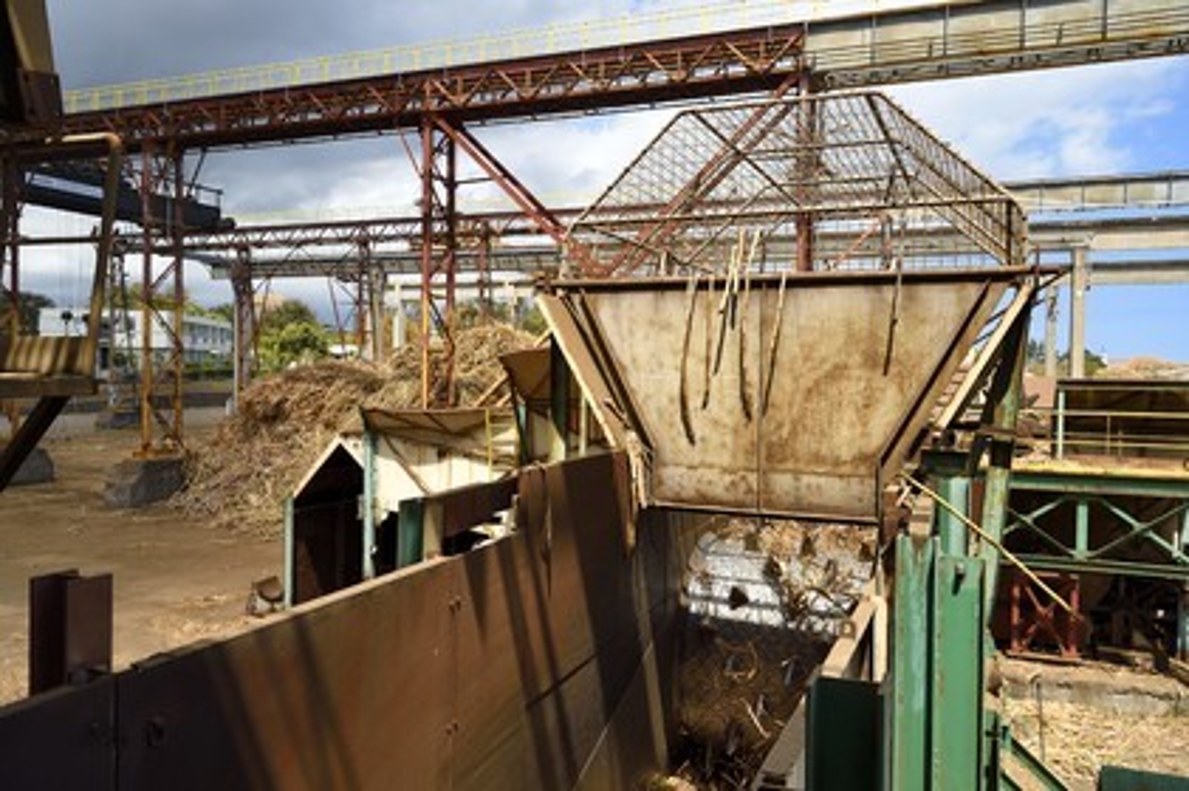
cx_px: 594
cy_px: 396
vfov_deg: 43.5
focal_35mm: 30
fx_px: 990
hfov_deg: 62.0
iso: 200
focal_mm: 30
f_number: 6.3
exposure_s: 1/800
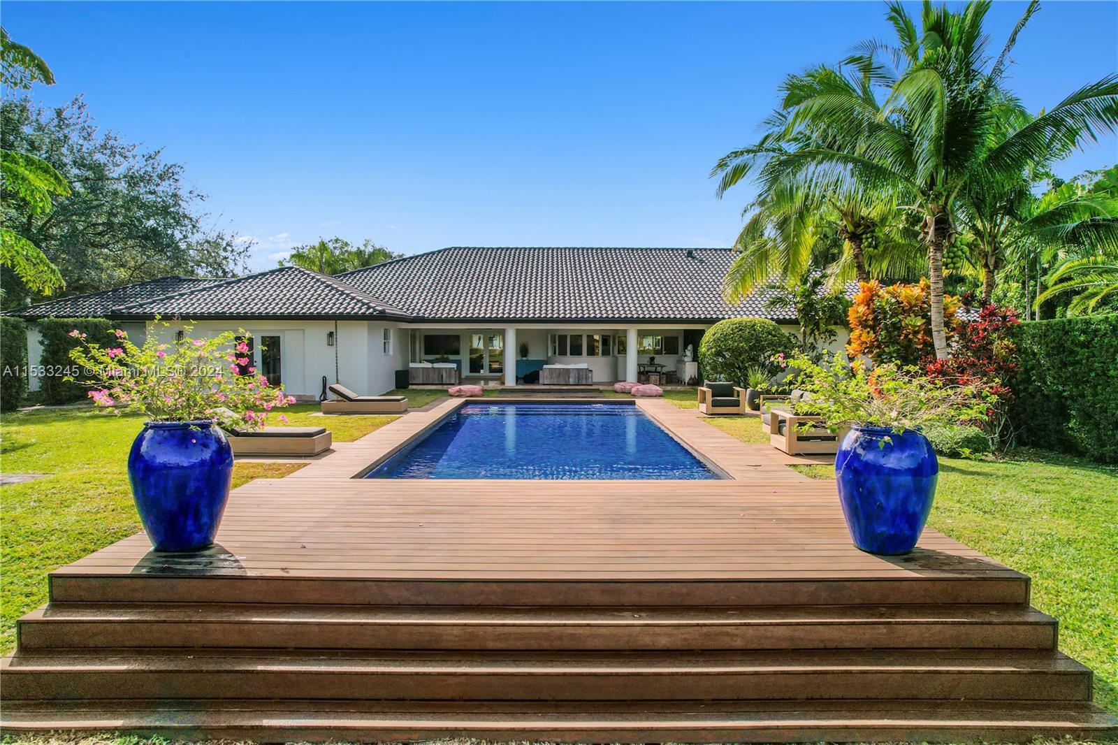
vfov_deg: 57.2
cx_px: 559
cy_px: 372
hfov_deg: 78.6
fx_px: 683
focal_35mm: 22
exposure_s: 1/5000
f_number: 2.8
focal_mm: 8.38
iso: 110
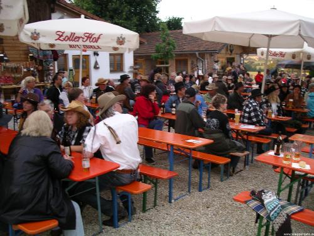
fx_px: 336
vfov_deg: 38.7
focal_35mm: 37
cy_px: 118
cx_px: 157
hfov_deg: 50.1
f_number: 2.8
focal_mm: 7.8
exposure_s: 1/41
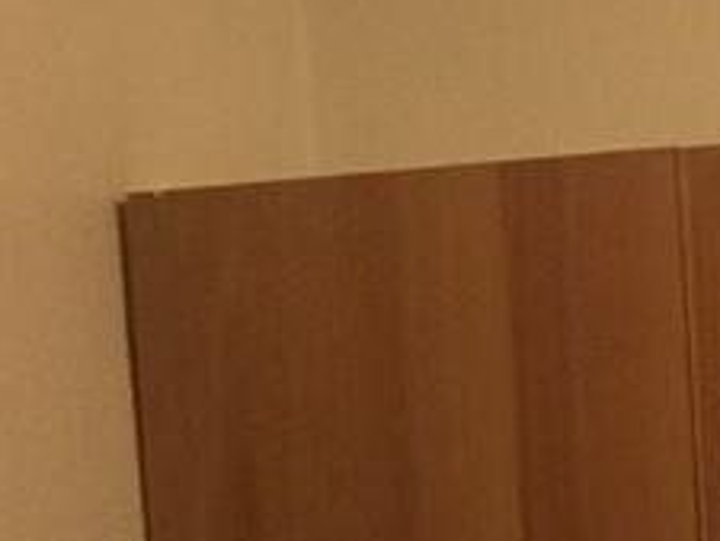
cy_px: 1767
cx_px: 1126
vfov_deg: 6.4
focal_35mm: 206
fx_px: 4287
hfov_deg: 9.3
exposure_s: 1/15
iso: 40
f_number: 2.2
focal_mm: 4.15
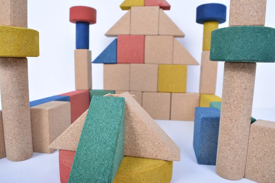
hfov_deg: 67.4
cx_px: 138
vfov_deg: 48.0
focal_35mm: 27
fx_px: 206
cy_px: 92
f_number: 9
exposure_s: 1/125
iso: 640
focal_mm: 18
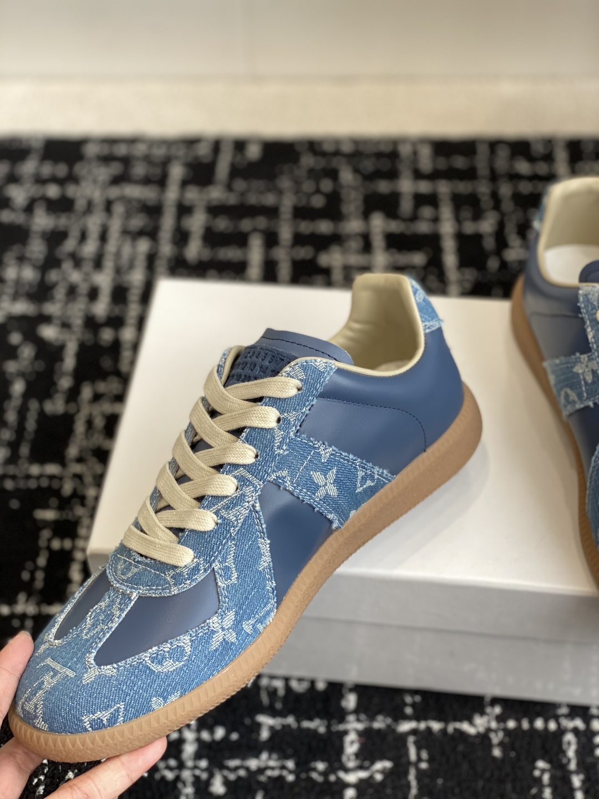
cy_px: 400
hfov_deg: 28.0
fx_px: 1200
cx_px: 300
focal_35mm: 52
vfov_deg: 36.8
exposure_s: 1/122
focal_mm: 6
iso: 40
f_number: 2
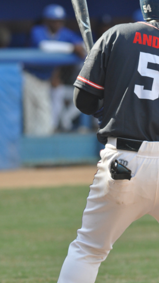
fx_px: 5874
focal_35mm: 784
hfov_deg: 1.6
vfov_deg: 2.8
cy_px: 165
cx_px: 147
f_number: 5.6
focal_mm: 300
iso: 360
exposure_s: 1/500
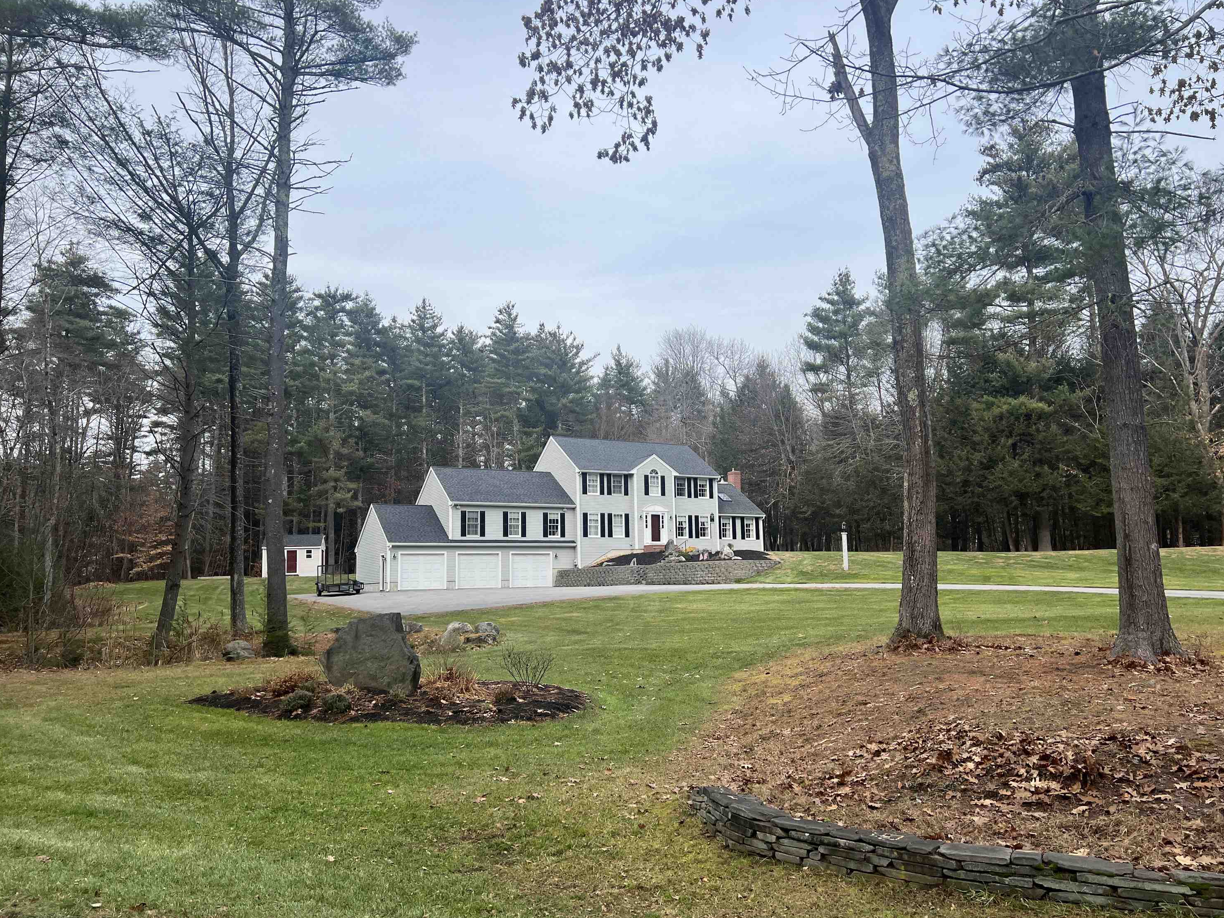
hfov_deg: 65.3
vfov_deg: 51.4
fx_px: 955
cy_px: 472
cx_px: 625
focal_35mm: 27
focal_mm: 5.7
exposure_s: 1/1468
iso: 50
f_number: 1.5
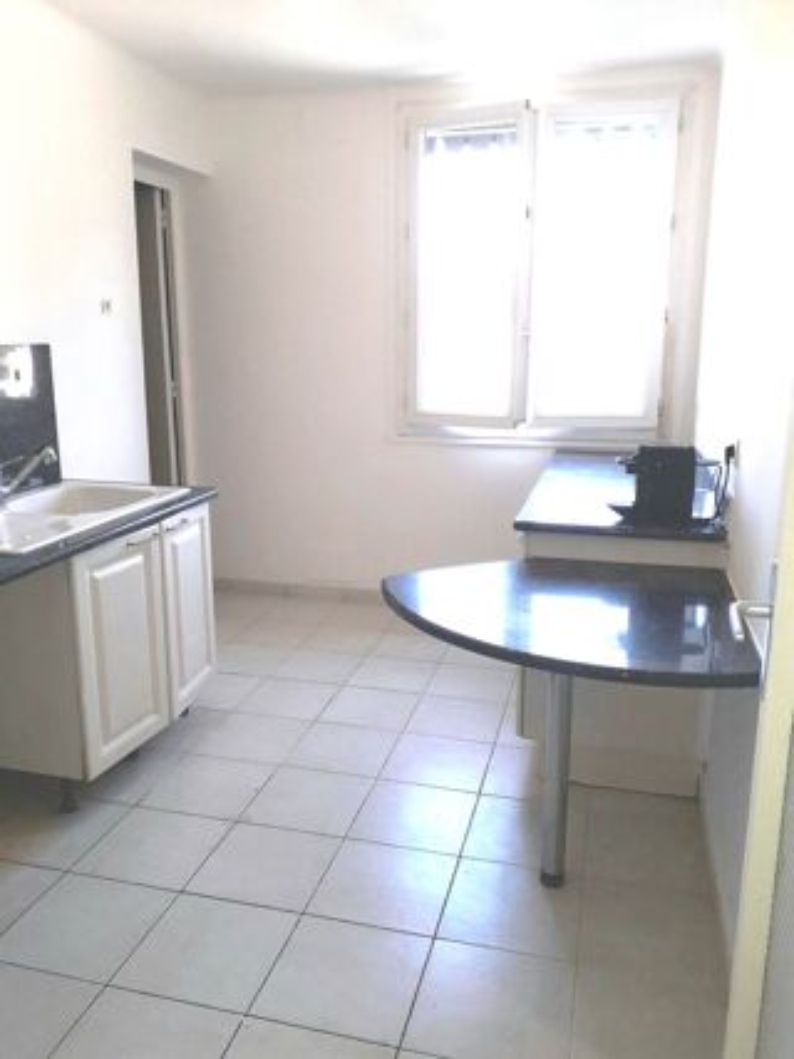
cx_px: 397
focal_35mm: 27
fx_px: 826
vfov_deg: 65.3
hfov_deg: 51.3
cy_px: 530
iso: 40
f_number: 1.9
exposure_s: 1/110
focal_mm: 3.6
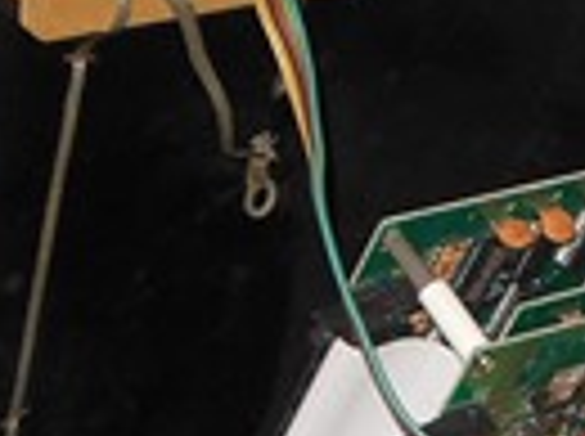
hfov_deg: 14.7
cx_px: 670
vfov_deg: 10.7
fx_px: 2210
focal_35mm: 131
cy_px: 733
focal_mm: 6.8
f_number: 3.6
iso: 200
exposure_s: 1/30
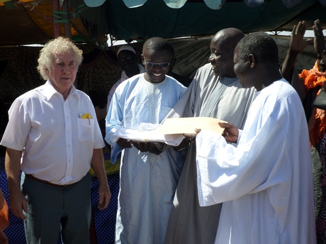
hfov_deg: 43.9
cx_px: 163
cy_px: 122
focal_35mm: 43
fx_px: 405
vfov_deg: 33.6
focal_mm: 7.8
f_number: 3.2
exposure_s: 1/750
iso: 80
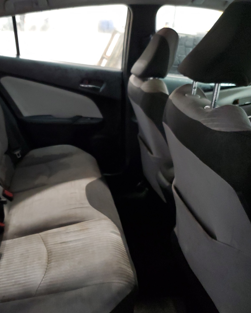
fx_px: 316
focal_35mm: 34
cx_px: 64
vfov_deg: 52.8
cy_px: 157
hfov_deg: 42.1
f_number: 1.5
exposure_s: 1/24
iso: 314
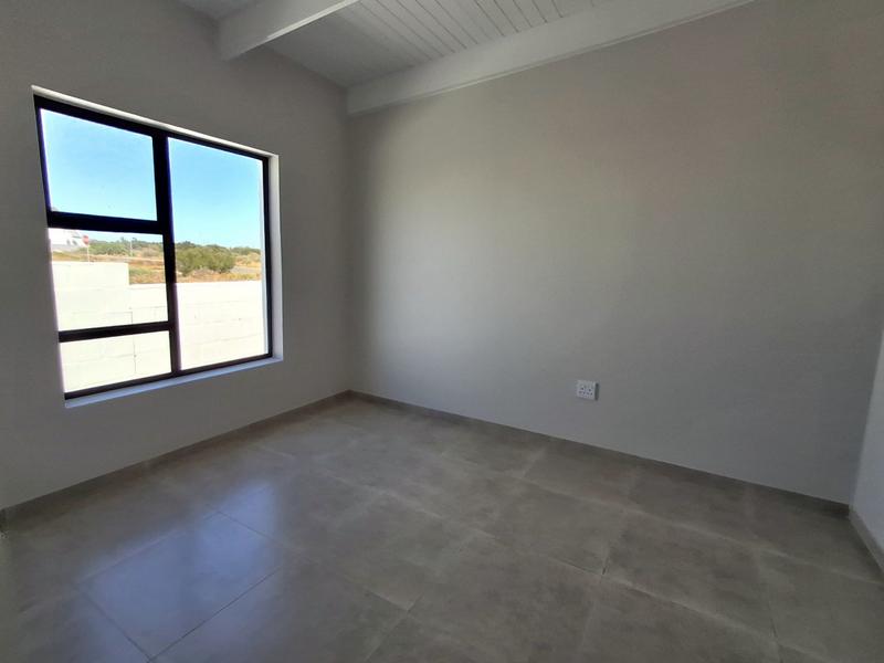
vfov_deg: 78.1
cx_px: 442
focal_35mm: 16
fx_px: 409
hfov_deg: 94.5
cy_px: 332
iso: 40
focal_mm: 1.64
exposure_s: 1/667
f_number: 2.2
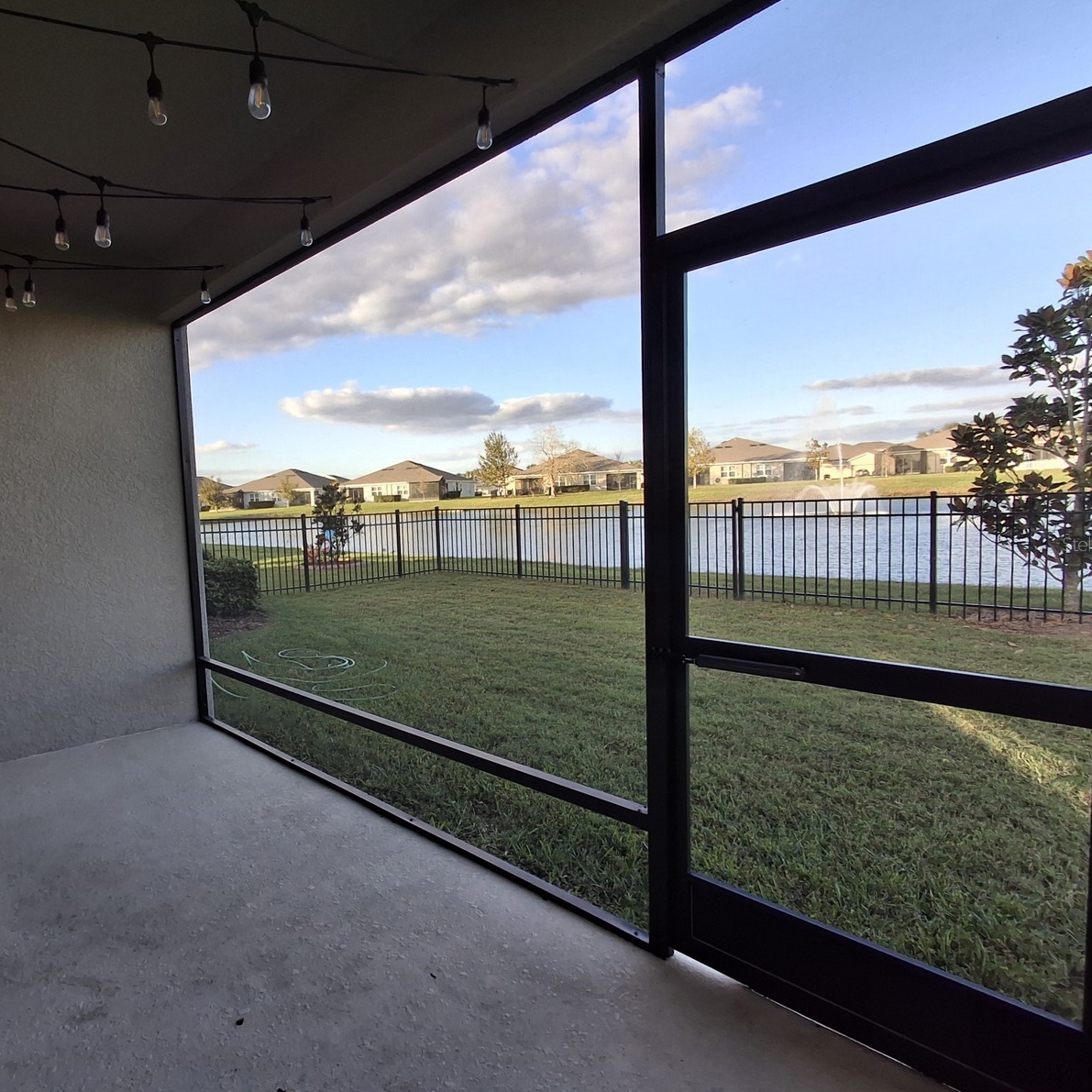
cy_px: 544
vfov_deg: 77.7
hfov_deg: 76.4
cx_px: 415
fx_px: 678
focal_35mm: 19
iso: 40
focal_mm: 1.64
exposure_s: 1/306
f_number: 2.2
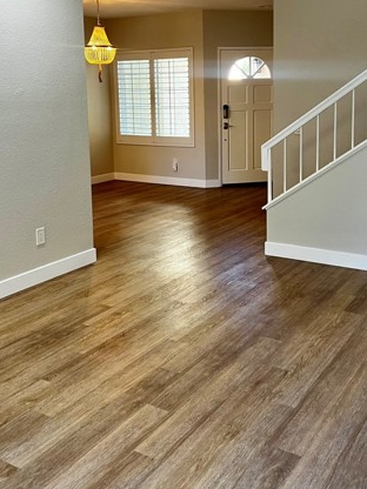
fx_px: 565
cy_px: 165
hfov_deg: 36.0
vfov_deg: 46.1
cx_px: 192
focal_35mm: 40
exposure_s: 1/60
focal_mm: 5.7
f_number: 1.5
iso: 100
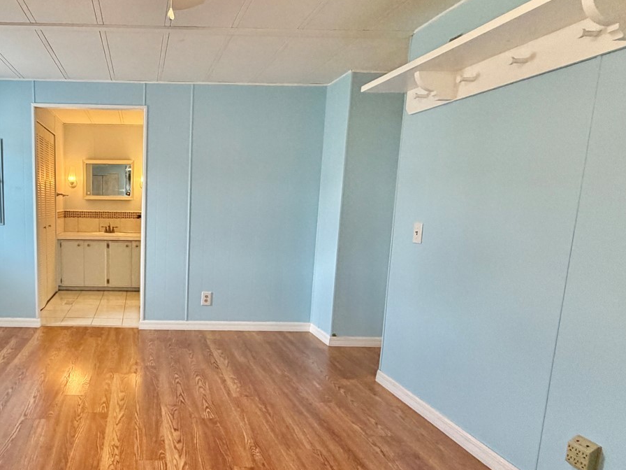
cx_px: 144
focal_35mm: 25
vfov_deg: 54.7
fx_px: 452
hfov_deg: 64.5
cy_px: 268
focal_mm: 2.22
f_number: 2.2
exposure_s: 1/60
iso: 320
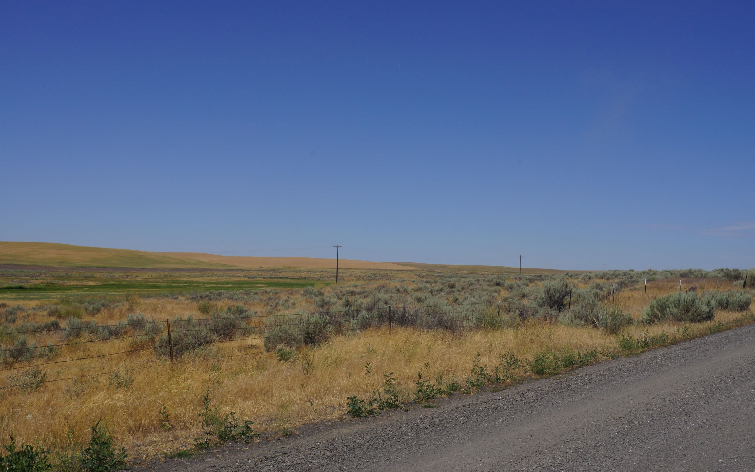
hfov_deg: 46.2
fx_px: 885
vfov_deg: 29.9
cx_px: 378
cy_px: 236
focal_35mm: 43
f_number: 18
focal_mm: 28
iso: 100
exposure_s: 1/160
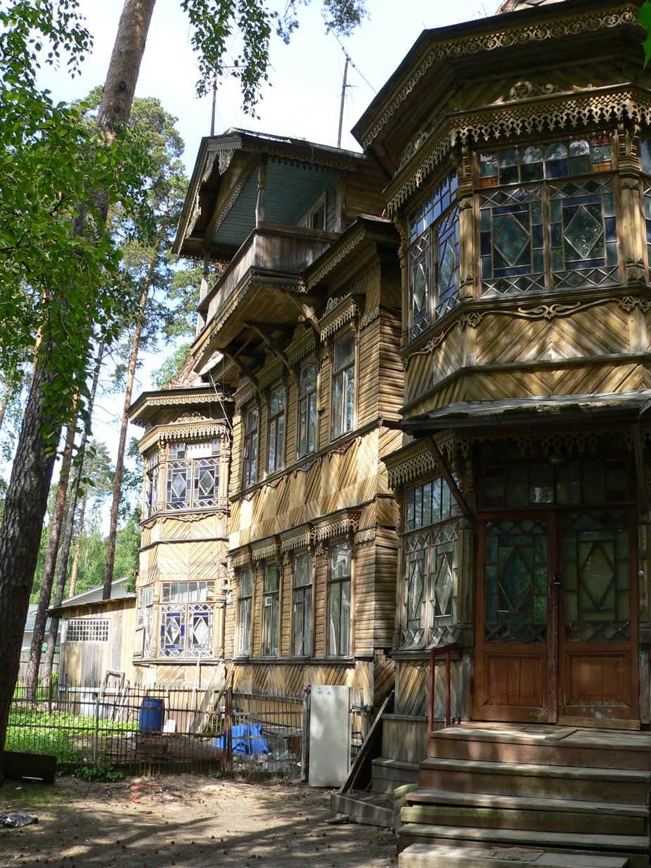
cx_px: 329
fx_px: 978
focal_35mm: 39
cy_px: 449
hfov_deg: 36.8
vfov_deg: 47.8
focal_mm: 6
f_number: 4
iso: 80
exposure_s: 1/125
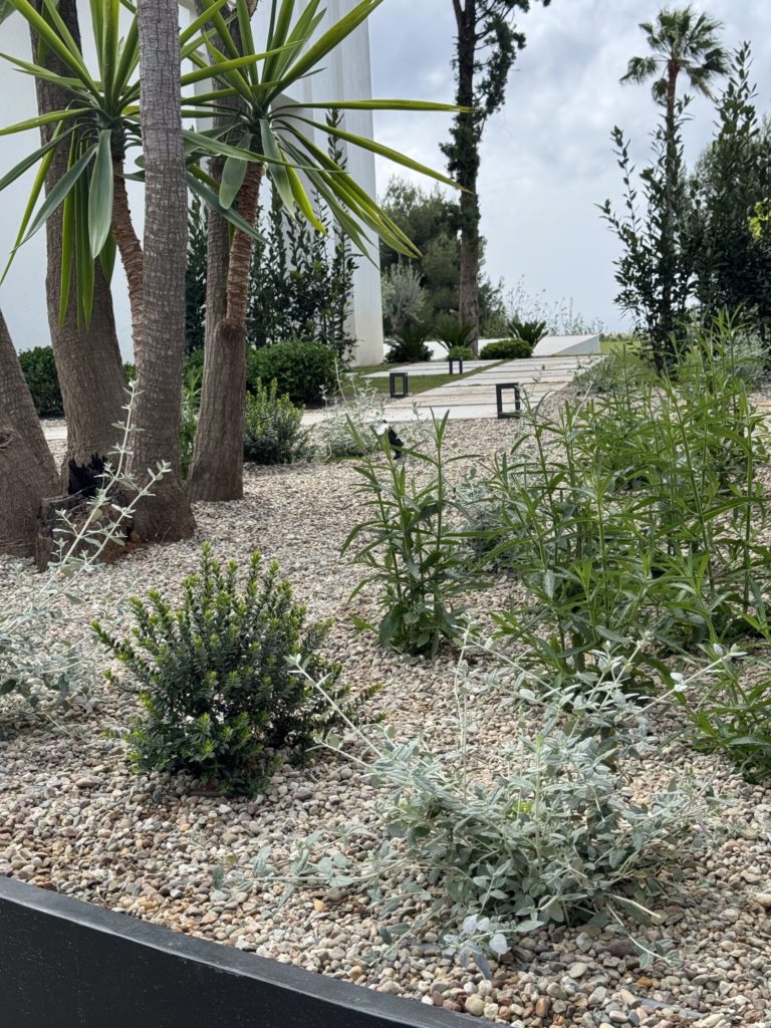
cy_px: 514
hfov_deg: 30.3
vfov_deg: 39.7
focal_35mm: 48
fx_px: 1425
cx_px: 386
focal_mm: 6.76
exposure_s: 1/1724
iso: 64
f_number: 1.78
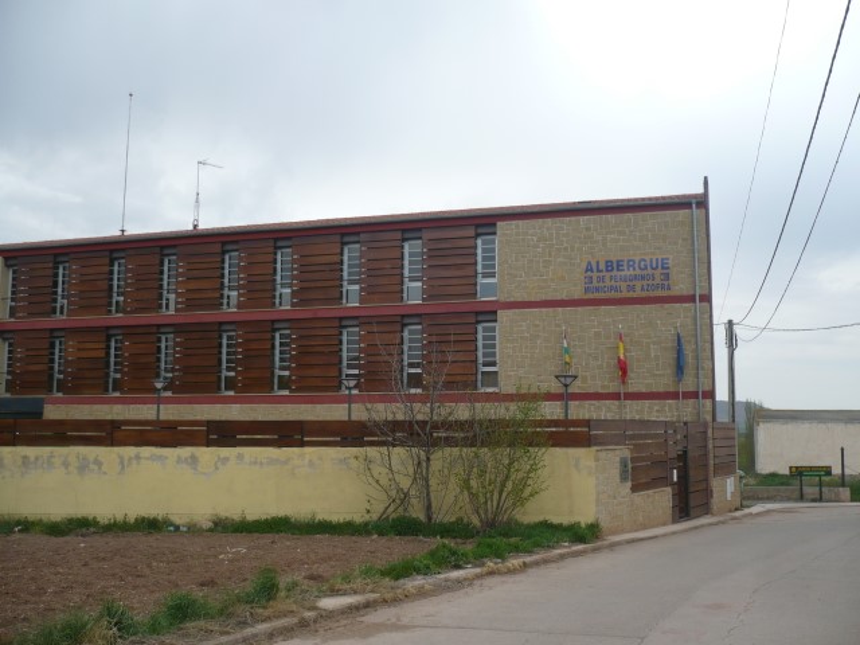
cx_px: 430
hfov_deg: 52.6
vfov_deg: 40.7
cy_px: 322
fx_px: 870
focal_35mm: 35
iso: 100
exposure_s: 1/640
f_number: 2.8
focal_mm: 5.8
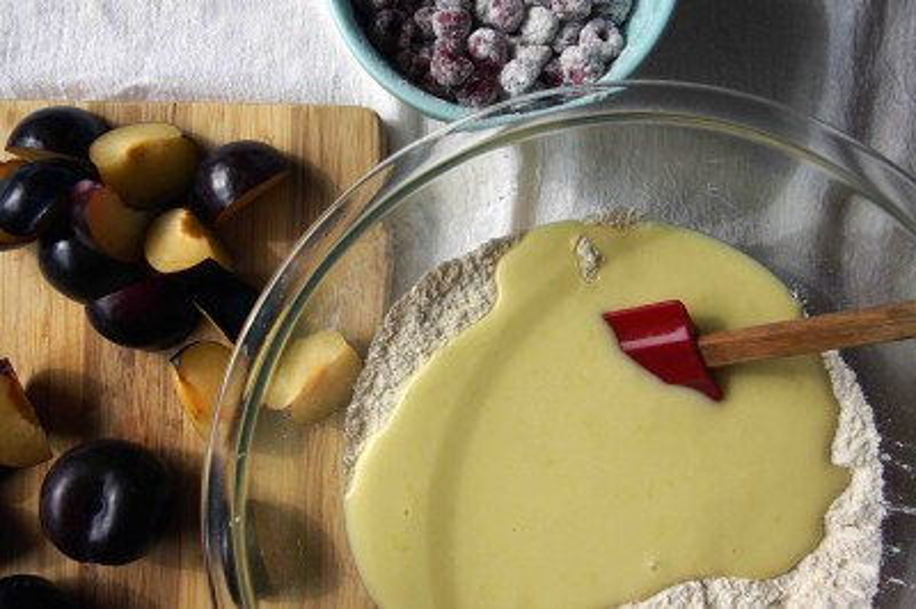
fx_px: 915
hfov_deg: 53.2
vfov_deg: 36.8
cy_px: 304
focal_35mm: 36
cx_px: 458
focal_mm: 24
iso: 800
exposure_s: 1/250
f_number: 8
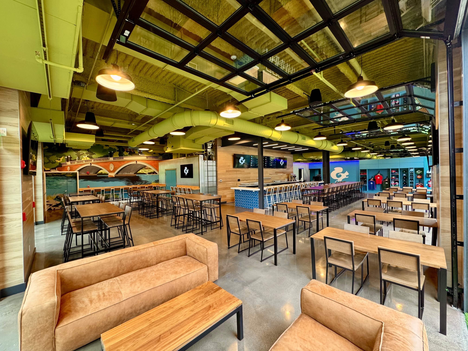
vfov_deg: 85.7
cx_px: 234
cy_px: 176
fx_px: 189
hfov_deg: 102.1
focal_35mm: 14
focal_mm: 2.22
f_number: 2.2
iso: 200
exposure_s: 1/60
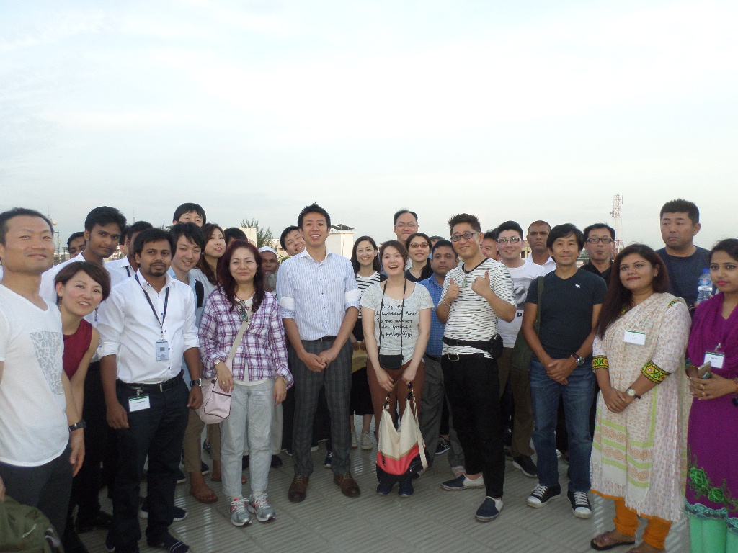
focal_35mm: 25
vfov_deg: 54.9
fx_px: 533
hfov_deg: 69.4
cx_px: 369
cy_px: 276
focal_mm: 4.5
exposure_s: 1/125
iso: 120
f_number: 2.5
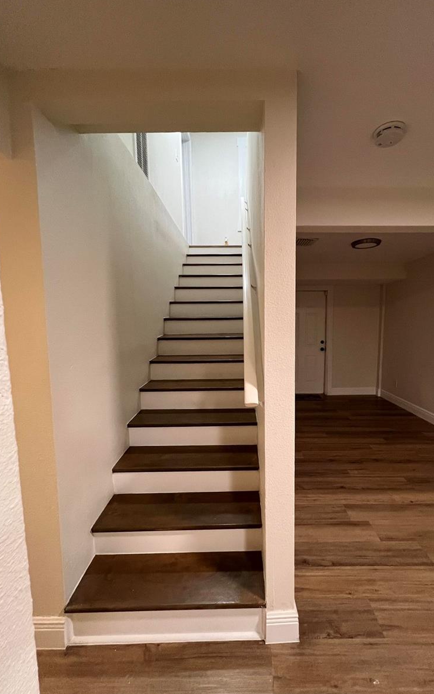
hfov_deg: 78.1
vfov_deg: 105.3
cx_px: 249
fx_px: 265
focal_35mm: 14
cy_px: 350
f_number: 1.8
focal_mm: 1.57
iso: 400
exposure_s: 1/60
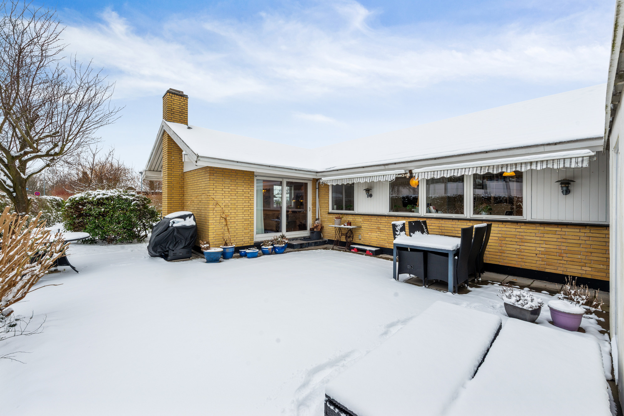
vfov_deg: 77.3
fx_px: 260
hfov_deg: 100.4
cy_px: 208
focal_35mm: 15
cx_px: 312
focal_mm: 15
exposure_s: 1/80
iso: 200
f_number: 10
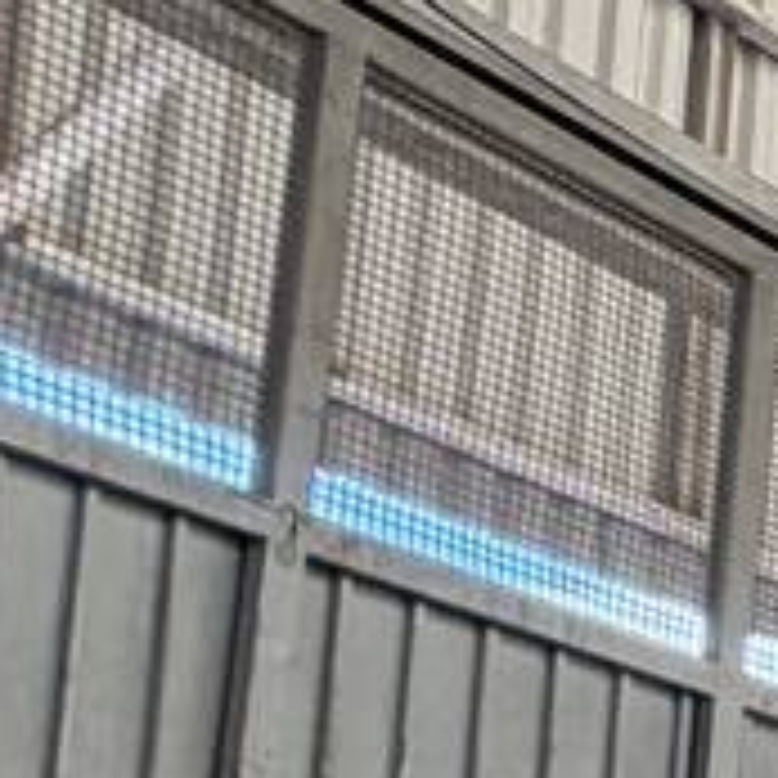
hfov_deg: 9.4
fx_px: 2619
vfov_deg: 15.5
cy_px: 1196
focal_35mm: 103
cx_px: 2752
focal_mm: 2.22
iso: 64
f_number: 2.2
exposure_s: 1/121
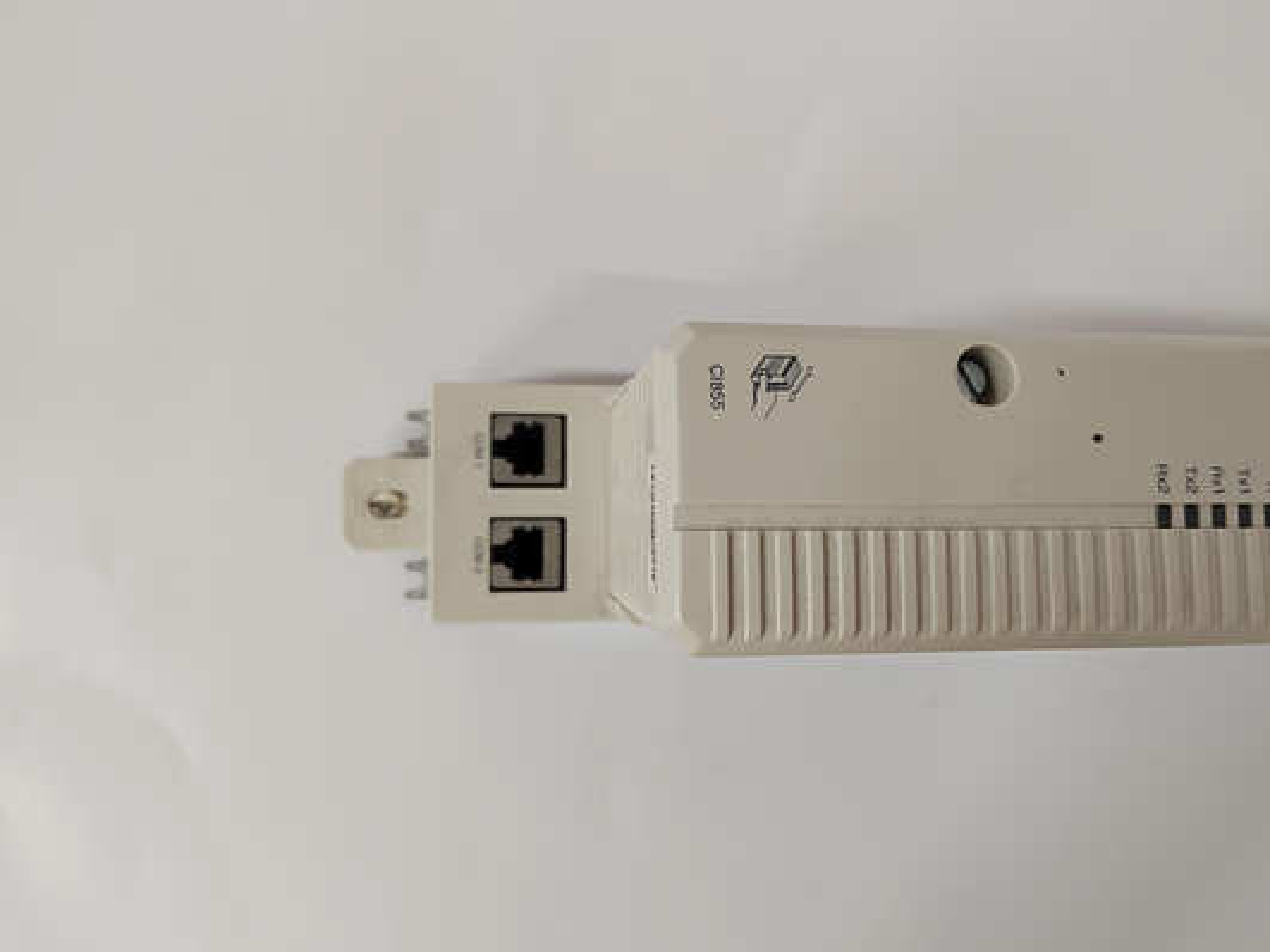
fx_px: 954
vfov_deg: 53.0
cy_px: 481
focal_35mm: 26
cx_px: 679
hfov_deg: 67.2
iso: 2244
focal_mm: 5.52
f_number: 1.9
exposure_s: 1/100
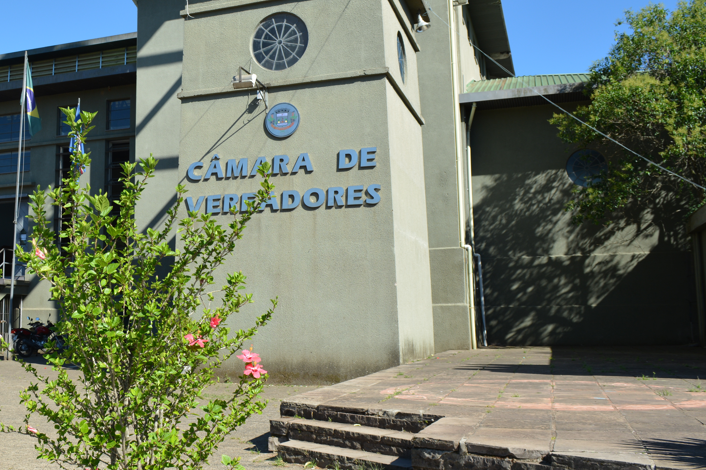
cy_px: 217
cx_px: 220
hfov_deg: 48.5
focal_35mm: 39
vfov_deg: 34.2
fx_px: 765
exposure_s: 1/250
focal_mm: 18
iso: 140
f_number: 8
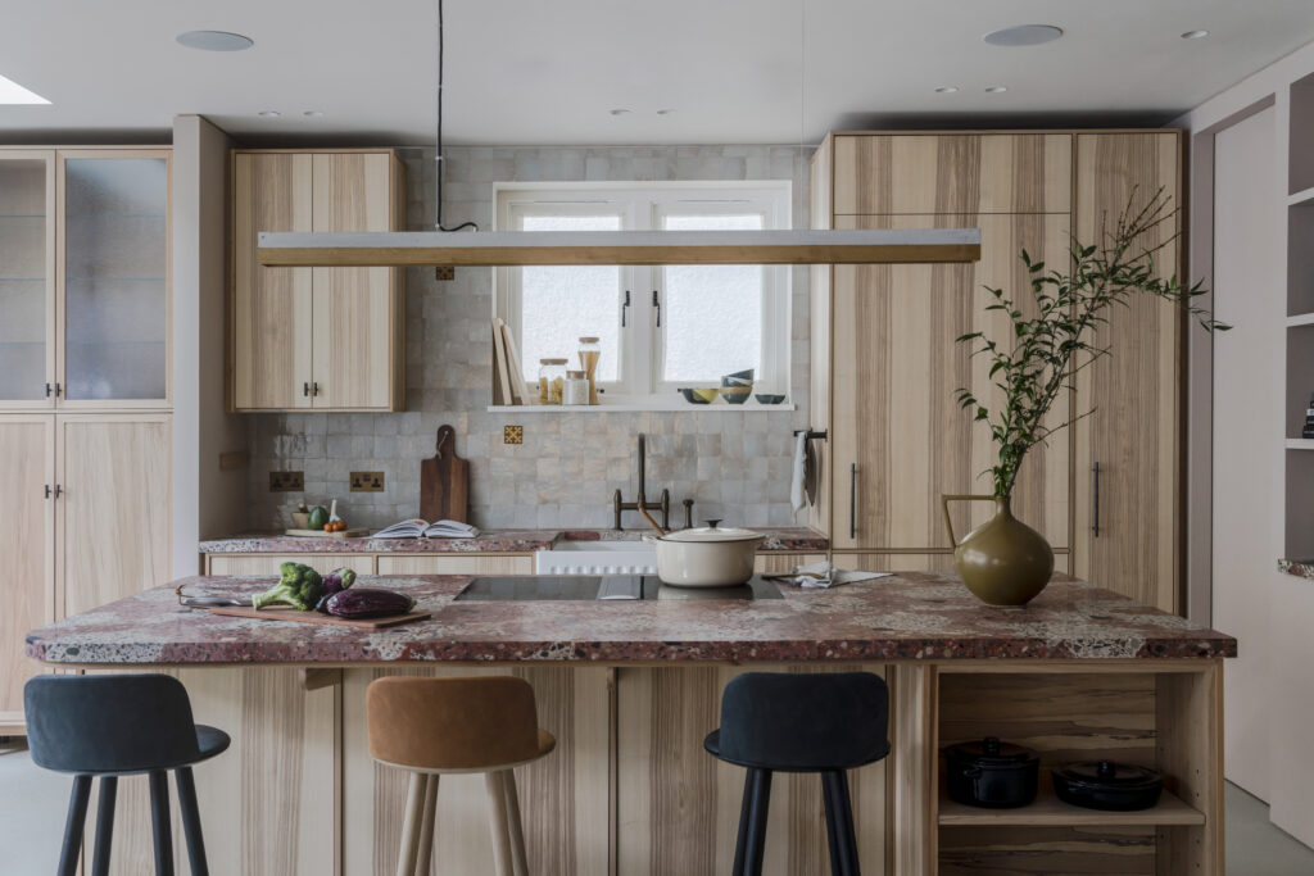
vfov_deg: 36.0
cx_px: 657
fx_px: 1351
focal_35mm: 37
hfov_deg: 51.9
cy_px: 438
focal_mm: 37
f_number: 9
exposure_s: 1/1.25
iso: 320
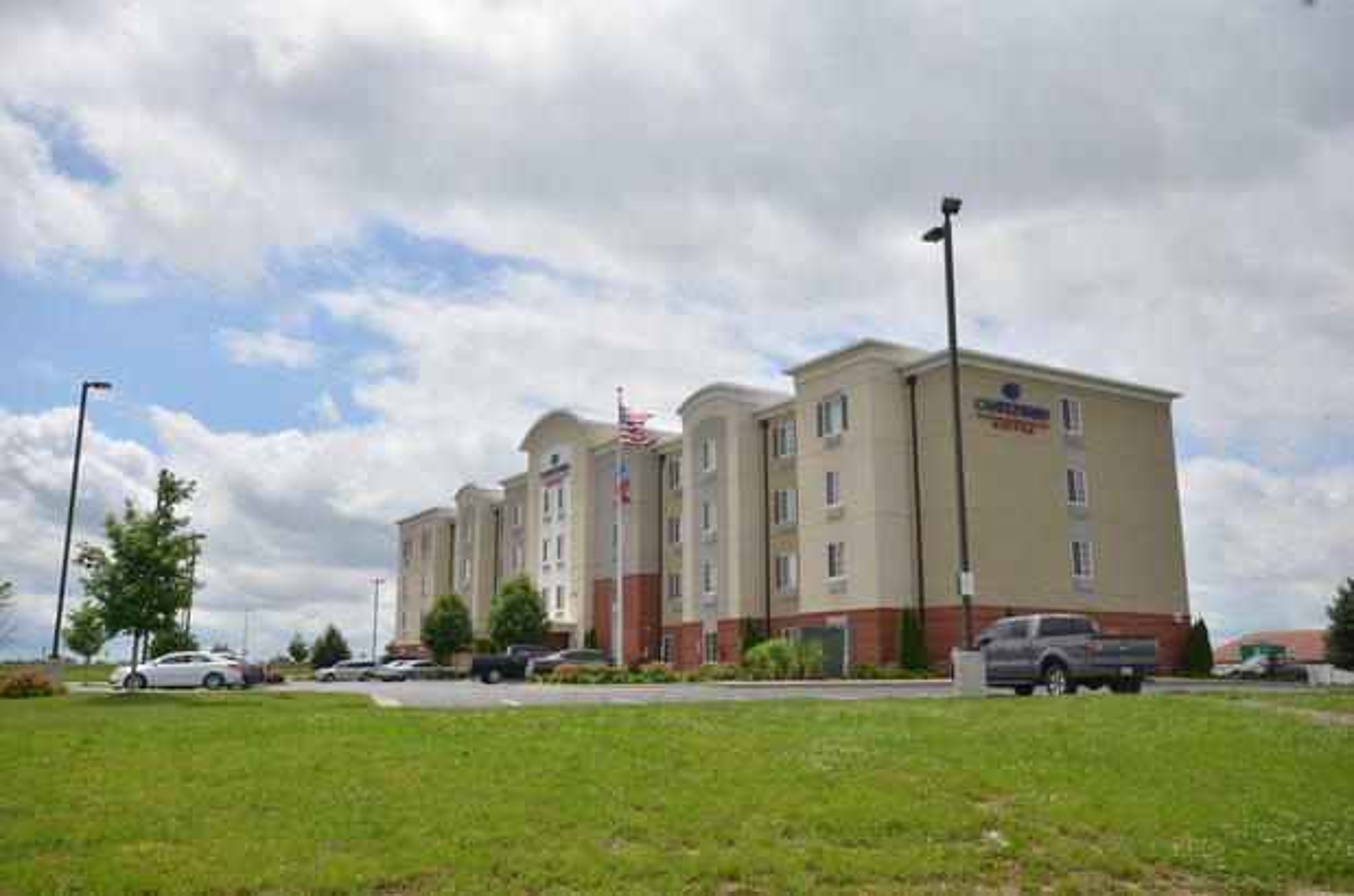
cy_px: 448
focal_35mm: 30
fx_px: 1126
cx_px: 677
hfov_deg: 62.0
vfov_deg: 43.4
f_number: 11
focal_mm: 20
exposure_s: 1/500
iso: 250
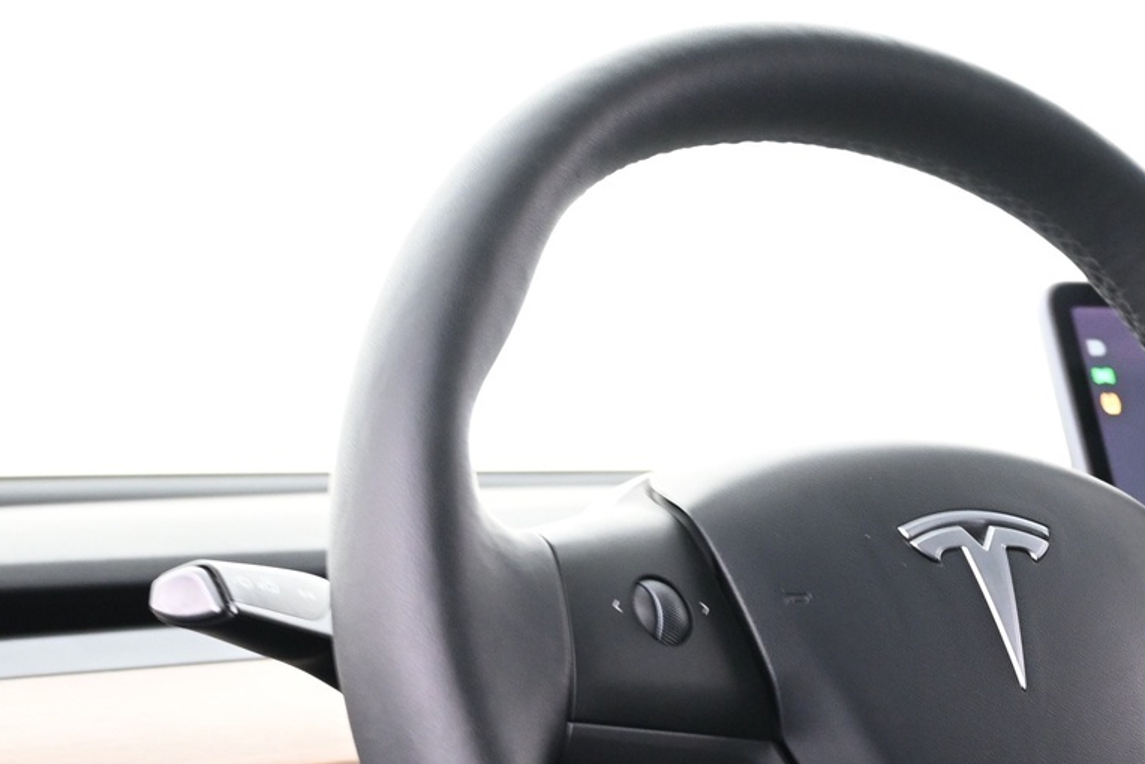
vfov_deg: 15.3
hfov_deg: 22.7
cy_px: 638
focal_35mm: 89
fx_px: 2832
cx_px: 835
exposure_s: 1/8
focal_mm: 28
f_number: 4.5
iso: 1600
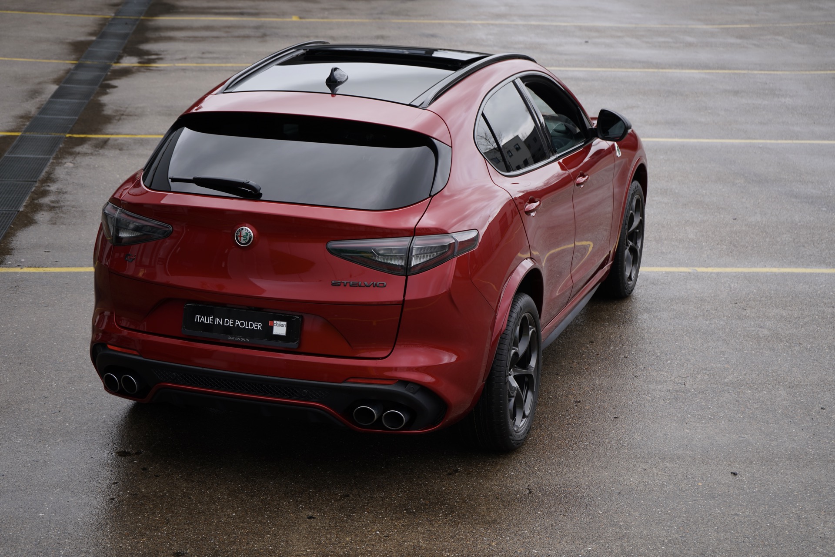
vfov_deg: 19.5
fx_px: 1623
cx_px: 418
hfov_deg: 28.8
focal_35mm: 70
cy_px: 278
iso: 100
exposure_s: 1/80
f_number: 6.3
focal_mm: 70
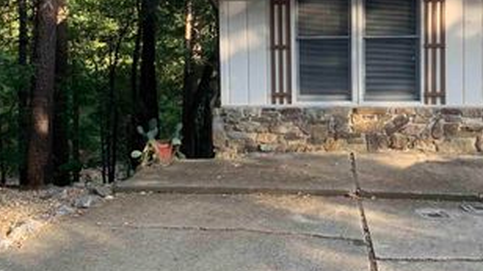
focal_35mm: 46
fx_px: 589
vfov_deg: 25.5
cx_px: 301
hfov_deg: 44.2
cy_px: 57
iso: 25
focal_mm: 4.25
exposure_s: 1/122
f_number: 1.8
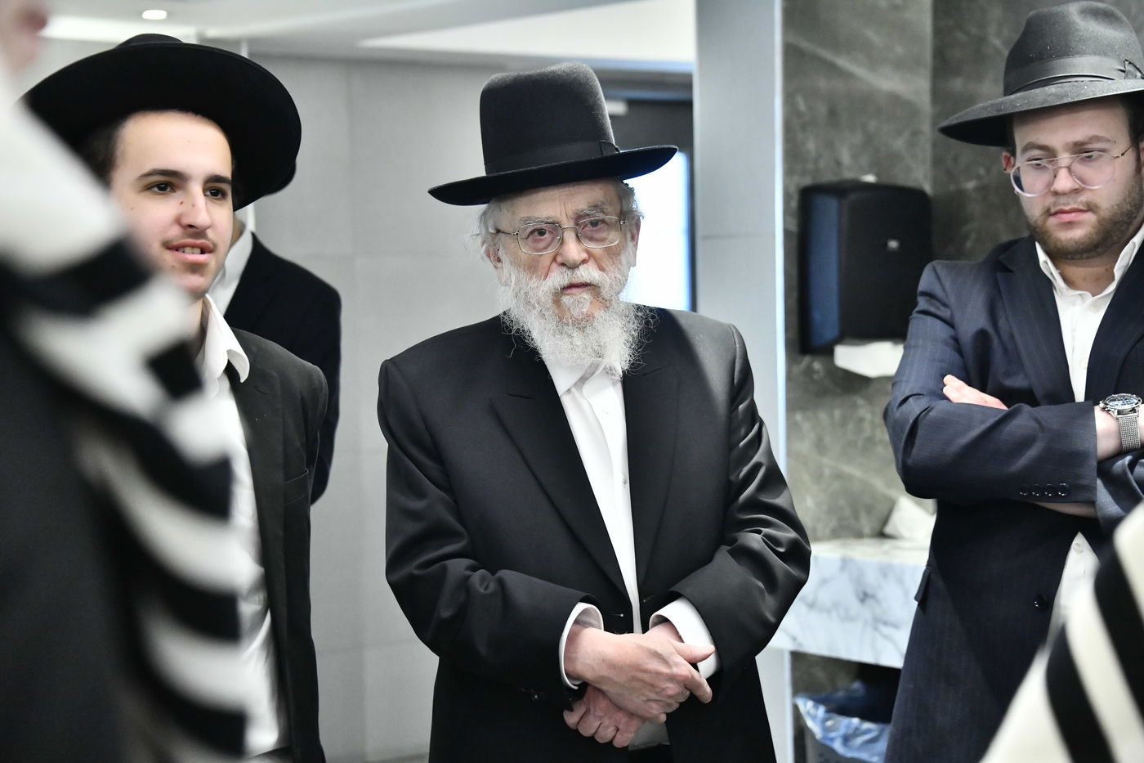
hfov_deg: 22.6
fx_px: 2859
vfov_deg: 15.2
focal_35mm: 90
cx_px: 572
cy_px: 382
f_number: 5.6
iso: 4000
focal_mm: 90
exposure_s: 1/160
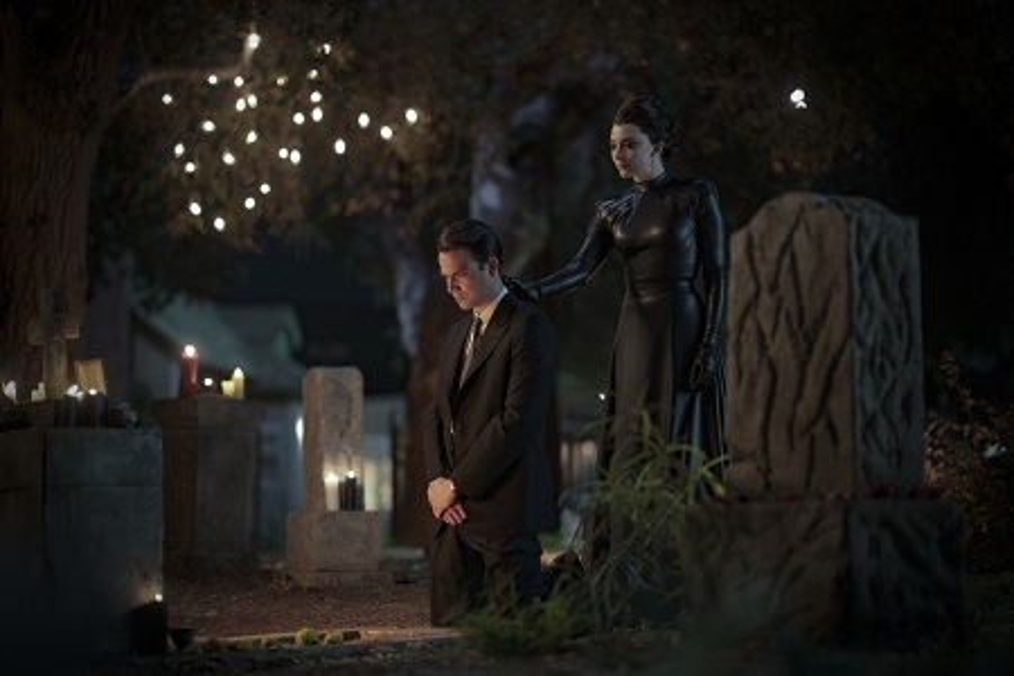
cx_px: 507
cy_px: 338
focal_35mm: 85
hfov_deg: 23.9
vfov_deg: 16.1
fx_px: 2394
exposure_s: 1/100
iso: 2500
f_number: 1.4
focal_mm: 85
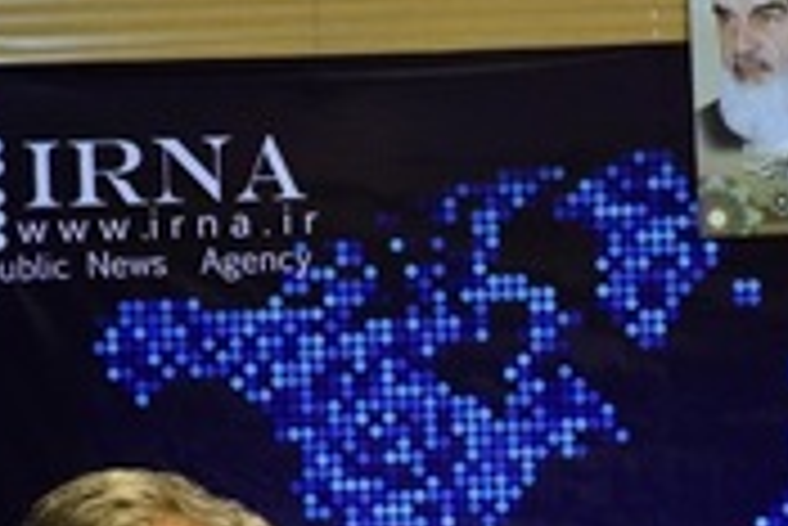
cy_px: 708
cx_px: 680
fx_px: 8149
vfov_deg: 3.7
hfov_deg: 5.5
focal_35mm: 372
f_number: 5
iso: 2500
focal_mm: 70
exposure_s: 1/100
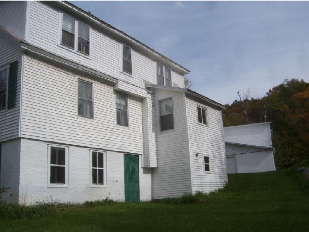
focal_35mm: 36
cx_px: 154
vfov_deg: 39.7
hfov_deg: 51.3
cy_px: 116
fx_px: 322
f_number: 4.8
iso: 80
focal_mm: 7.5
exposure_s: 1/1000
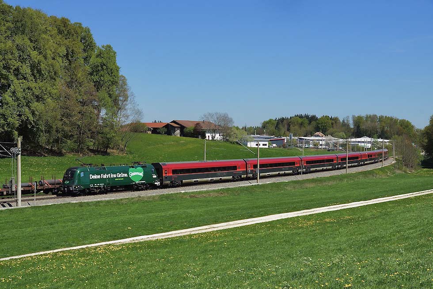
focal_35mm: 52
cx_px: 216
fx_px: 632
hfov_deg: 37.8
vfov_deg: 25.8
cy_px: 144
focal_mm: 35
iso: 100
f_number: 13
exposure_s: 1/200
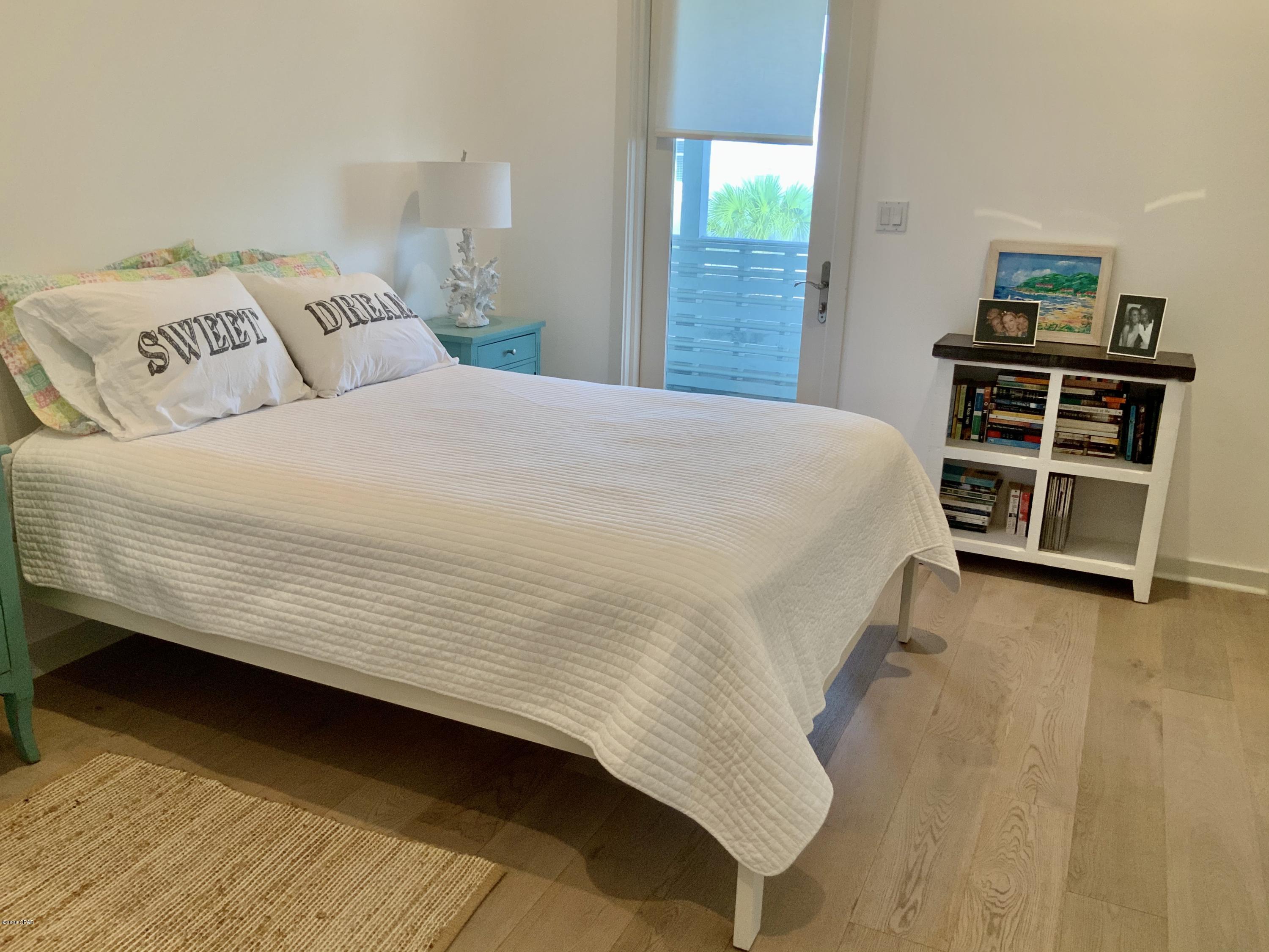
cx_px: 634
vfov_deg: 48.2
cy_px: 476
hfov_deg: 61.7
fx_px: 1063
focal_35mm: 29
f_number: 1.8
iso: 64
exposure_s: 1/60
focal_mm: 3
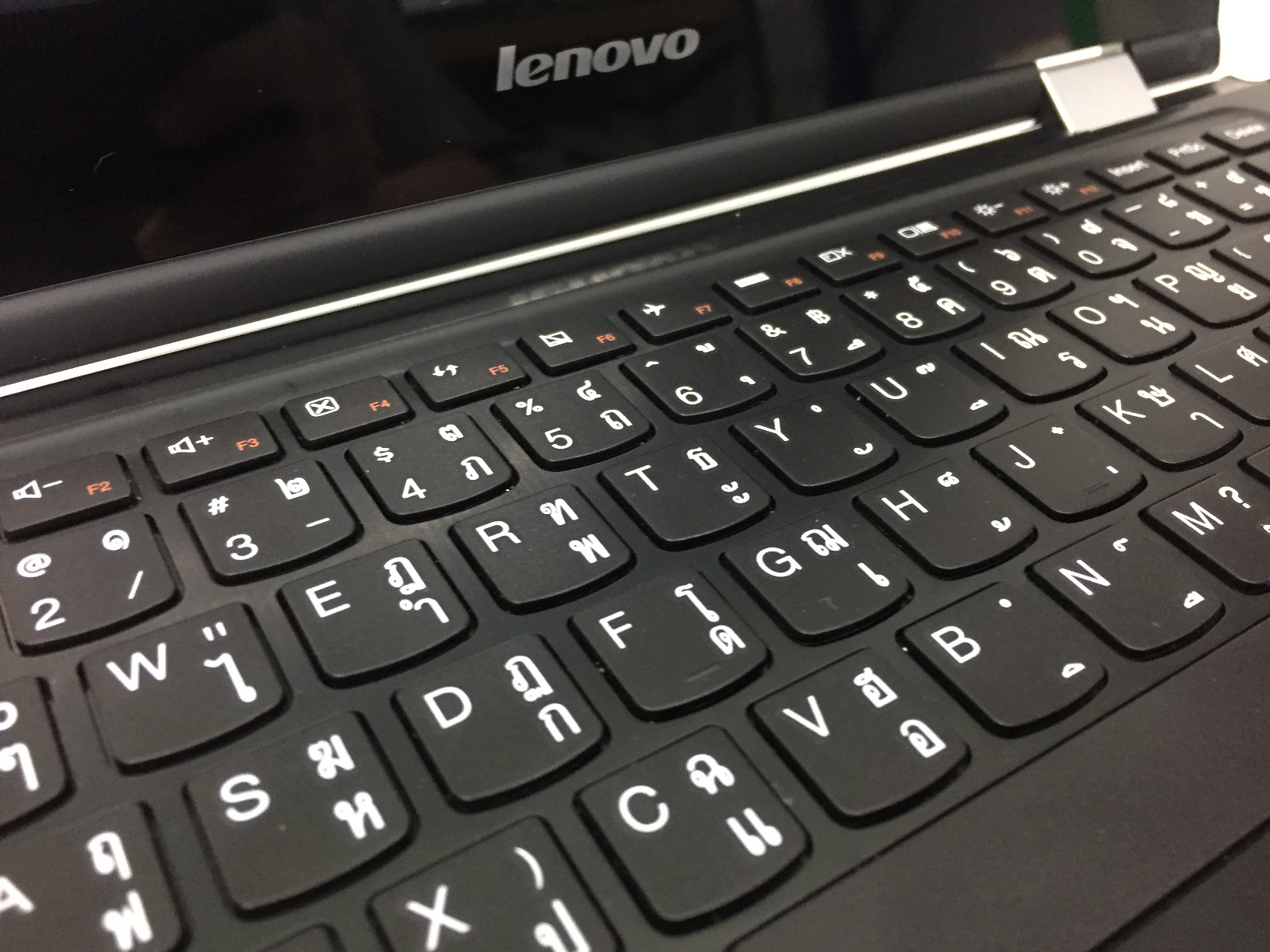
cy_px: 476
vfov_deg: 48.2
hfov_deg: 61.7
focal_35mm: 29
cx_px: 635
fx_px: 1064
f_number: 2.2
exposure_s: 1/20
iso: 250
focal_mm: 4.15
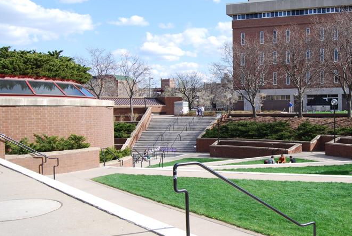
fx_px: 411
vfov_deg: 31.9
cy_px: 129
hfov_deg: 45.1
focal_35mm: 42
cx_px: 256
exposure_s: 1/200
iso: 100
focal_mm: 18
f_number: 7.1
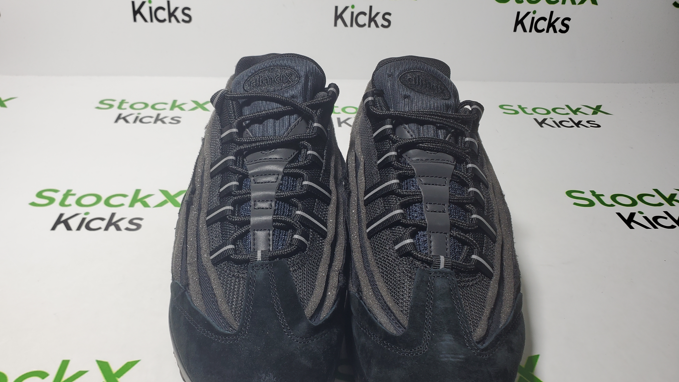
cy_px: 216
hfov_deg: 66.1
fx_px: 522
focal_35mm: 29
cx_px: 332
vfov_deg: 40.1
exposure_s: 1/165
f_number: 2.4
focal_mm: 4.3
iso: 50
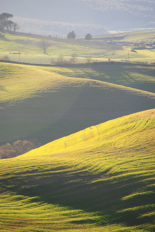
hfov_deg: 3.4
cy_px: 116
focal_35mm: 405
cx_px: 78
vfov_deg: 5.1
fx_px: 2609
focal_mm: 270
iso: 200
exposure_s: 1/200
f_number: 9
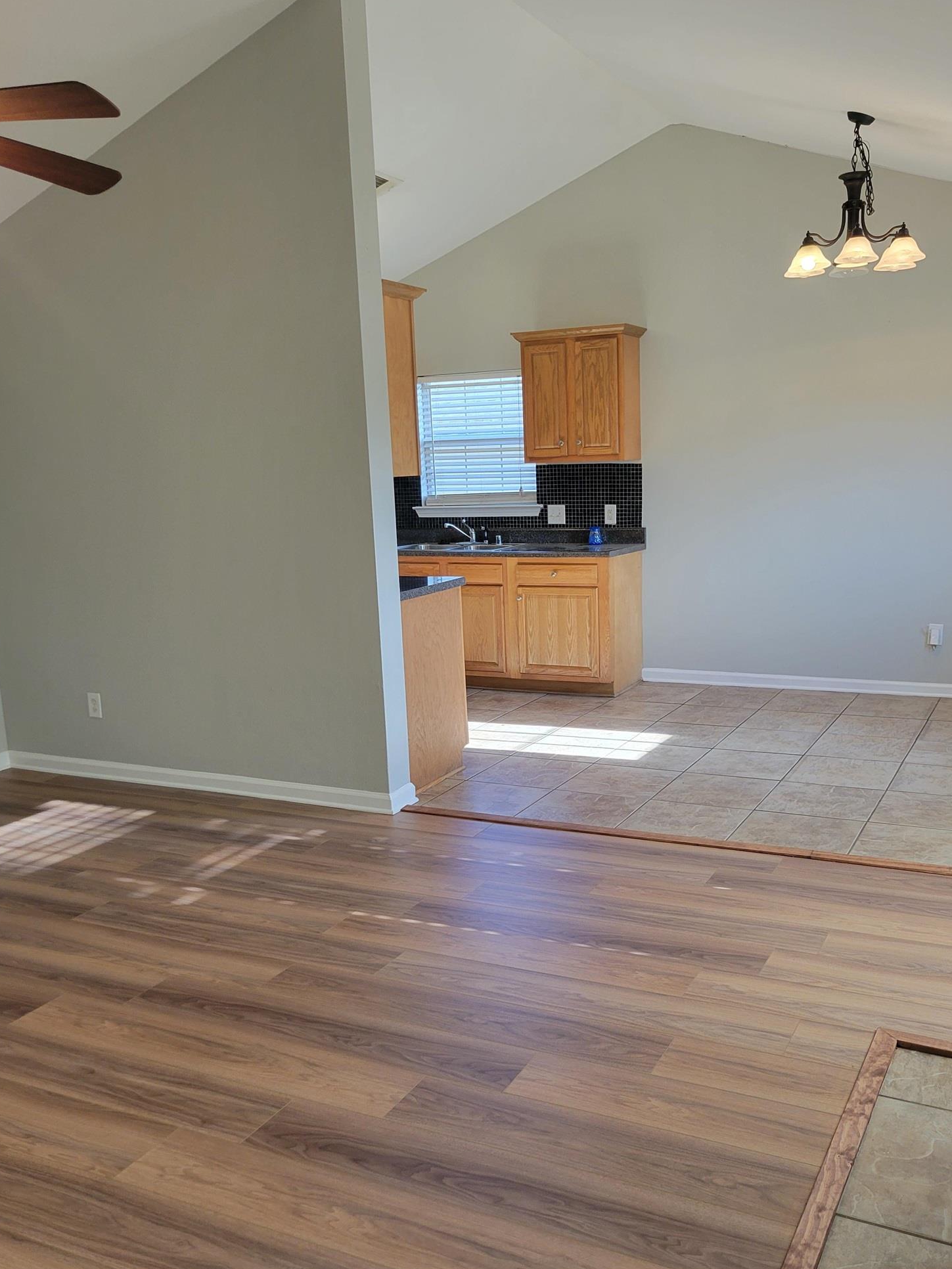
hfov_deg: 45.4
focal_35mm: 31
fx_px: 1137
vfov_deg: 58.3
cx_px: 526
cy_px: 690
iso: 125
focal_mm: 5.4
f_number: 1.8
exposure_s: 1/120
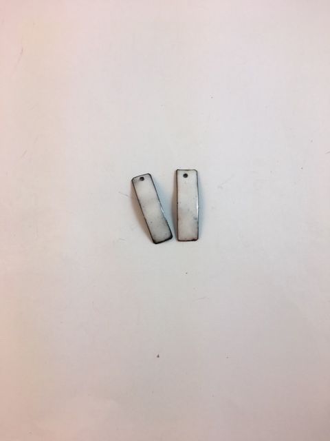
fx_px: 369
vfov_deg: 61.7
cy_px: 220
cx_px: 165
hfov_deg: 48.2
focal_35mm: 29
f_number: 2.2
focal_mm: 4.15
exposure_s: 1/156
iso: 25
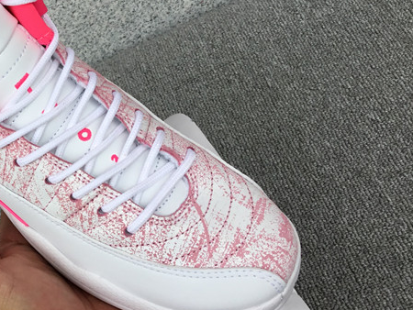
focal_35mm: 62
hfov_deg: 29.2
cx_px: 3
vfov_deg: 23.7
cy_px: 167
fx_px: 740
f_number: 2.4
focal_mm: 3.3
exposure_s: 1/202
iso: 25
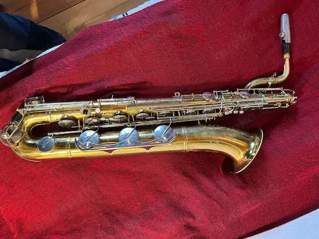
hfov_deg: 71.6
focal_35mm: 24
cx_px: 160
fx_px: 221
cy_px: 120
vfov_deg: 56.8
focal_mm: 6.86
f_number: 1.78
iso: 800
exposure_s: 1/50
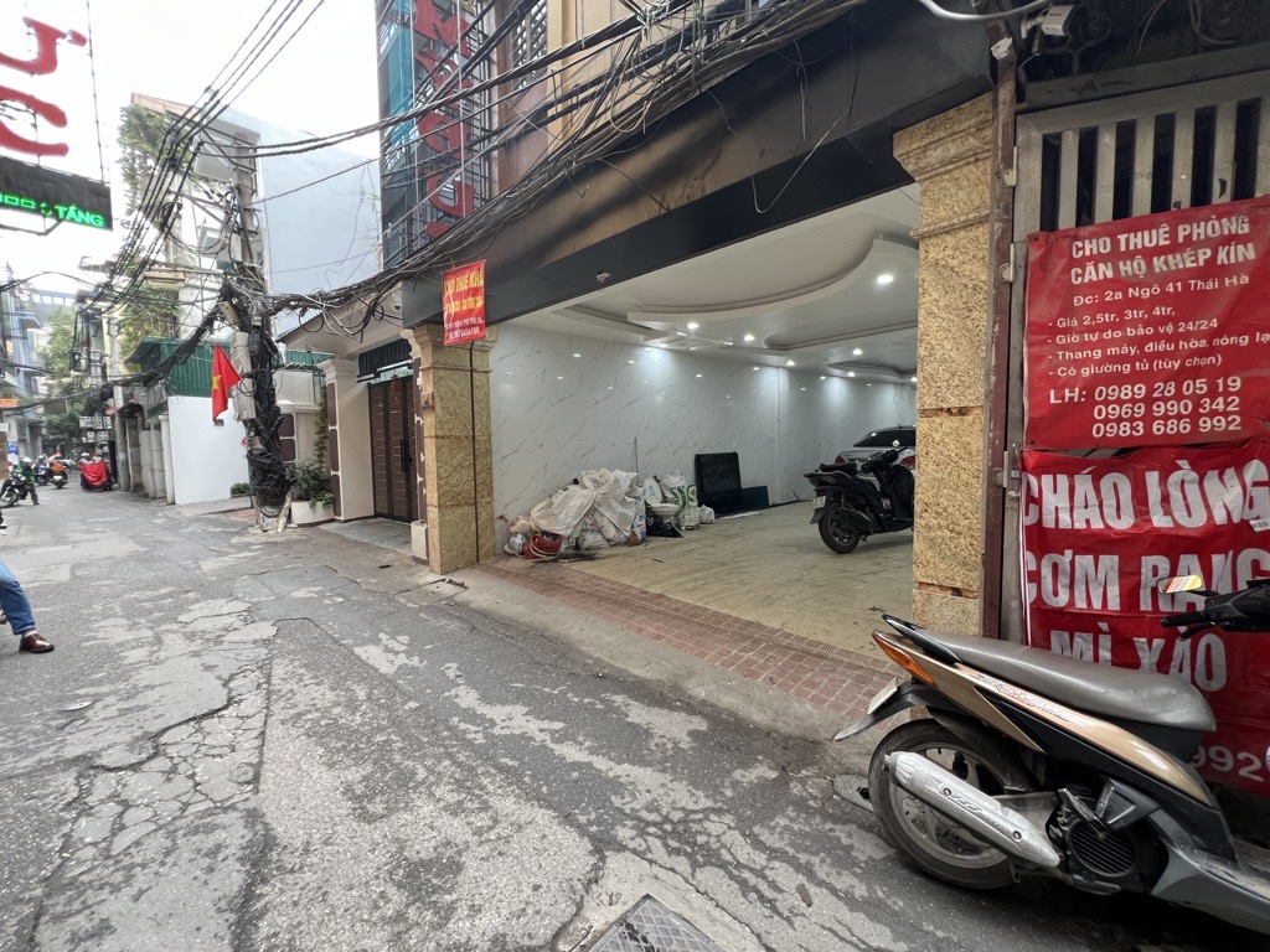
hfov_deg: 106.2
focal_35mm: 13
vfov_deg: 89.9
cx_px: 635
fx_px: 477
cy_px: 476
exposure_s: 1/99
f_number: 1.8
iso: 160
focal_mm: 1.57
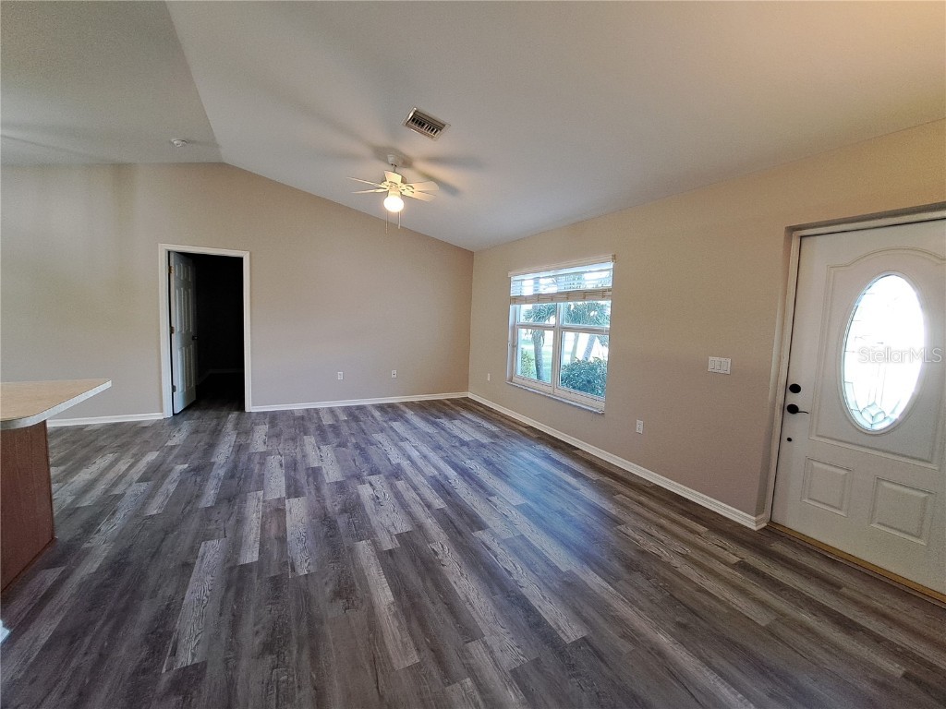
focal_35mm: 13
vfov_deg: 89.9
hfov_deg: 106.2
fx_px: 355
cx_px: 473
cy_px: 354
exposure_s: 1/40
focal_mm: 1.74
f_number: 2.2
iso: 100
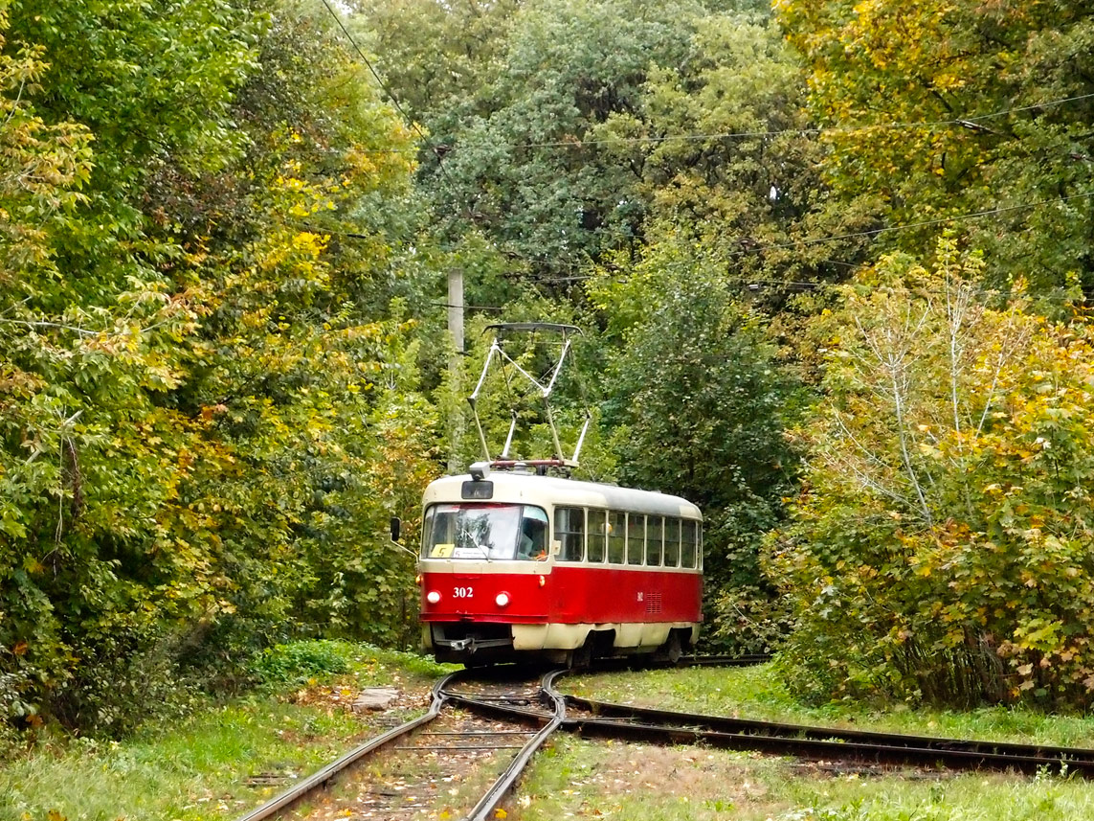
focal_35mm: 92
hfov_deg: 21.3
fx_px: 2907
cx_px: 547
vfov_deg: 16.1
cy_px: 410
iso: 640
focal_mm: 19.84
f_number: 2.4
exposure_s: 1/640
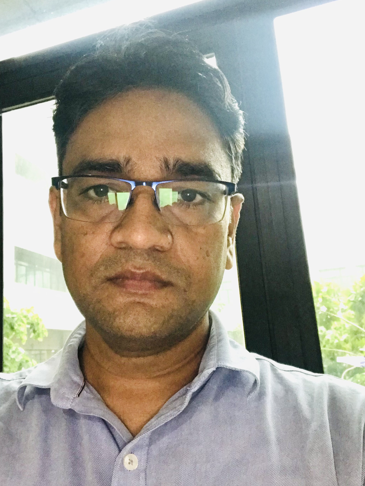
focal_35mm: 36
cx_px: 161
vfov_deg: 51.3
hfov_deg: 39.6
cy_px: 245
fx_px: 506
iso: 320
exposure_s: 1/20
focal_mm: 2.87
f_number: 2.2
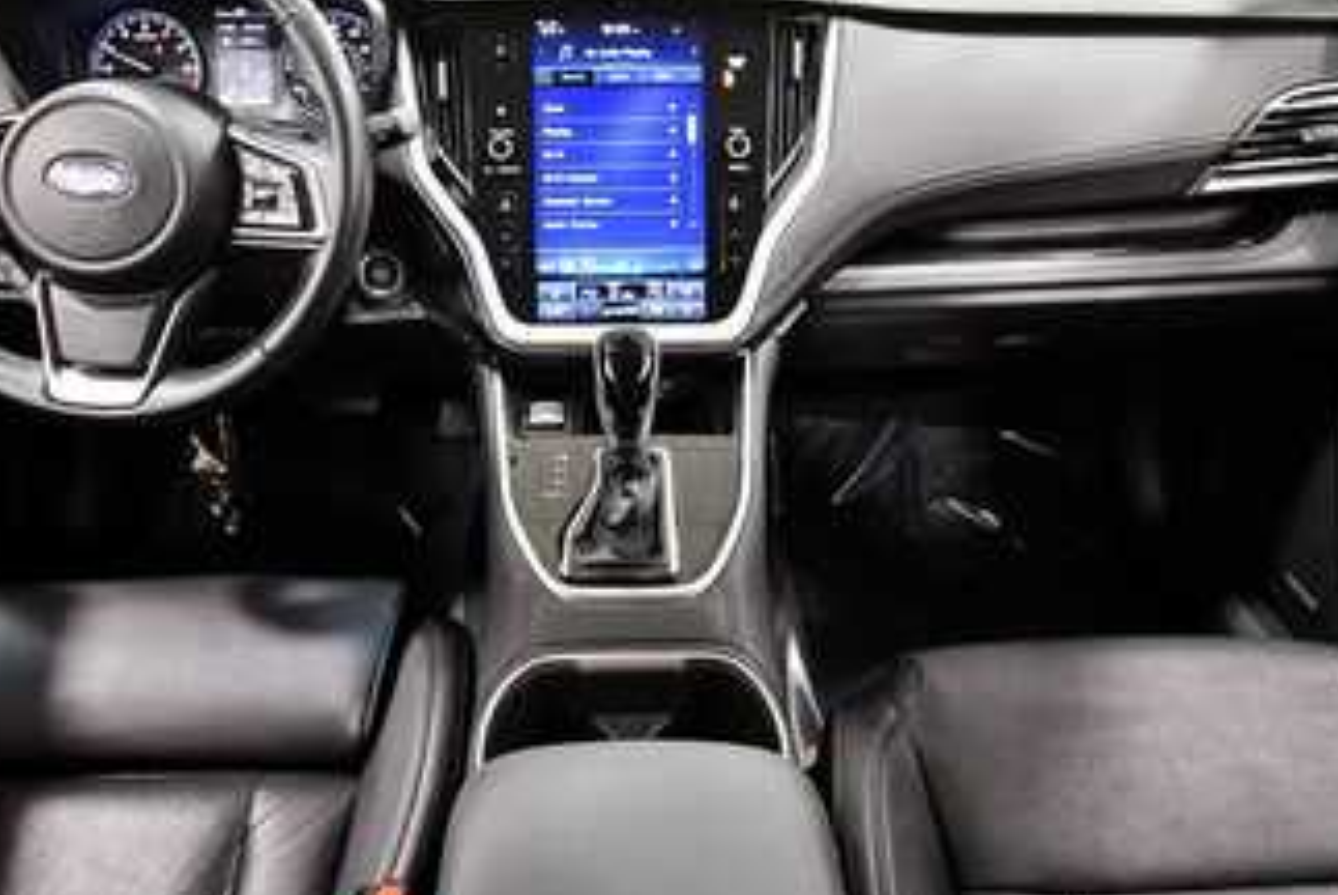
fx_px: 967
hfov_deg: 69.3
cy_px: 383
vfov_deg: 49.5
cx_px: 630
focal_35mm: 26
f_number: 5
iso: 5000
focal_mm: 14
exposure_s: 1/60
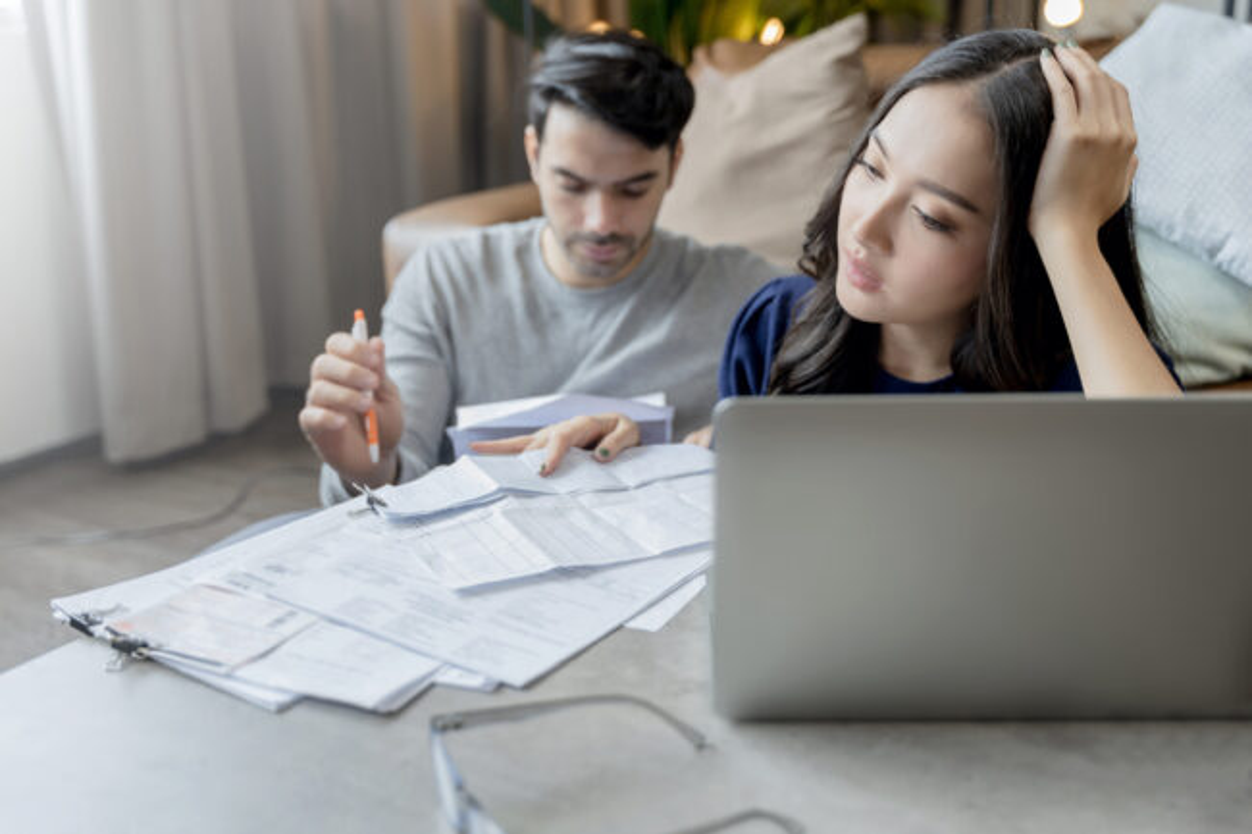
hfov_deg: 50.7
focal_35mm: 38
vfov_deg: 35.0
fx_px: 1321
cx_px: 626
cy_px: 417
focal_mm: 38
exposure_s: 1/200
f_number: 2.8
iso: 320
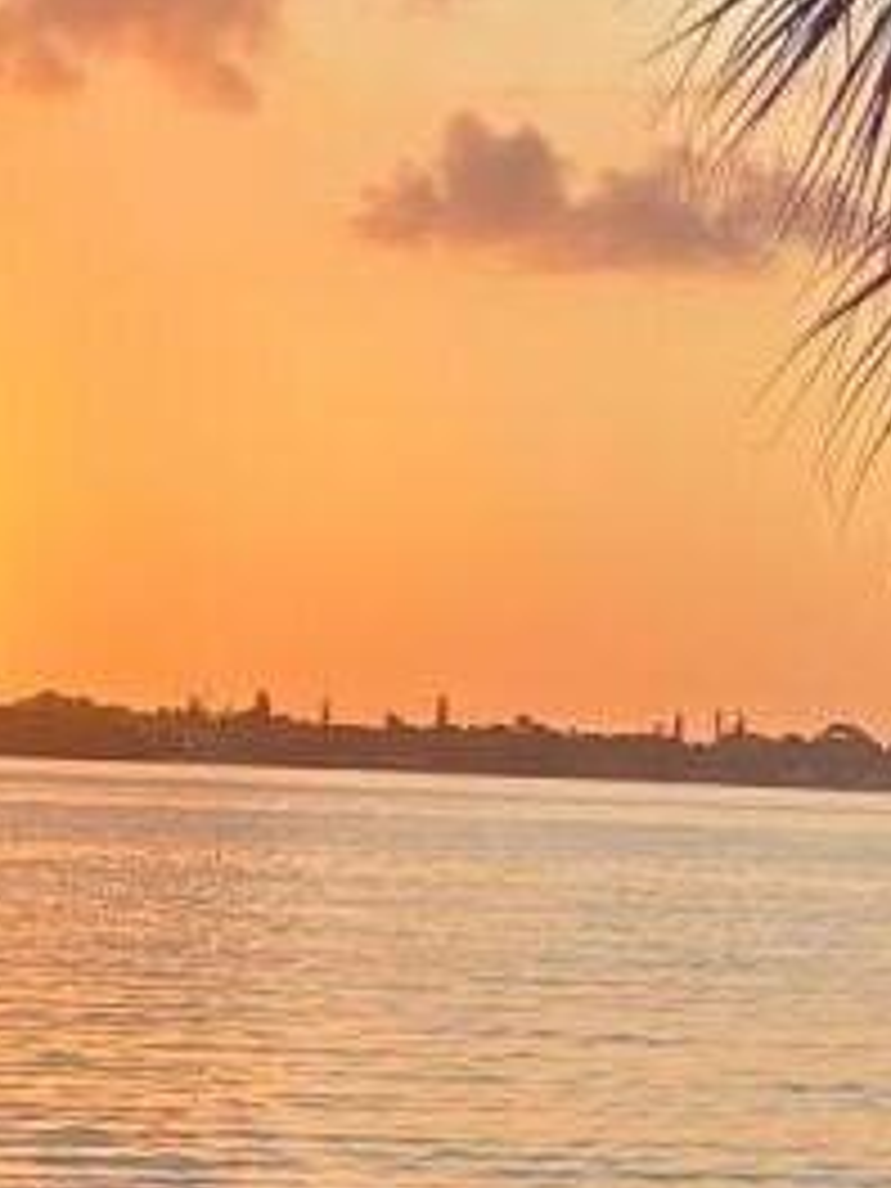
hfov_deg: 7.5
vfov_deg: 8.3
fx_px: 6761
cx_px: 315
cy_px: 3694
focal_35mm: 197
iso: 40
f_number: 1.6
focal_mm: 5.96
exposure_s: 1/188
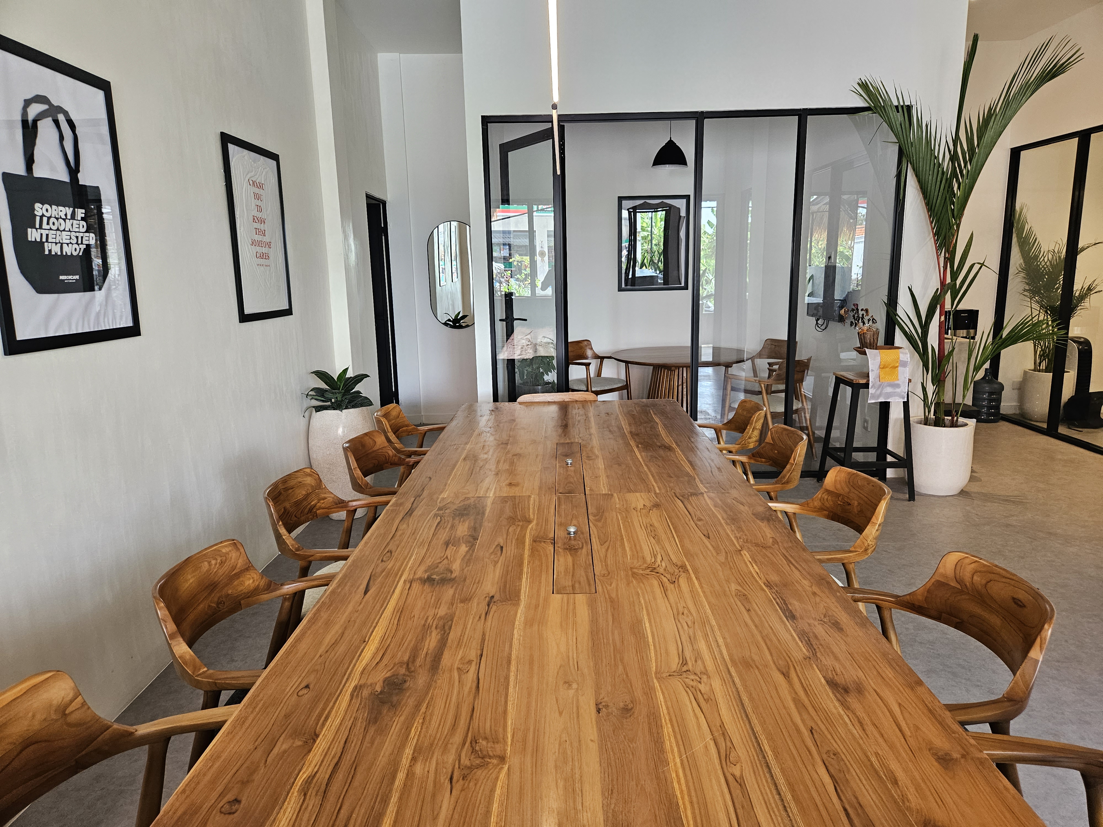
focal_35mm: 23
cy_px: 414
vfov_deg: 58.9
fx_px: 733
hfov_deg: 73.9
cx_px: 552
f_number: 1.8
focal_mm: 5.4
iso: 200
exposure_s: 1/100
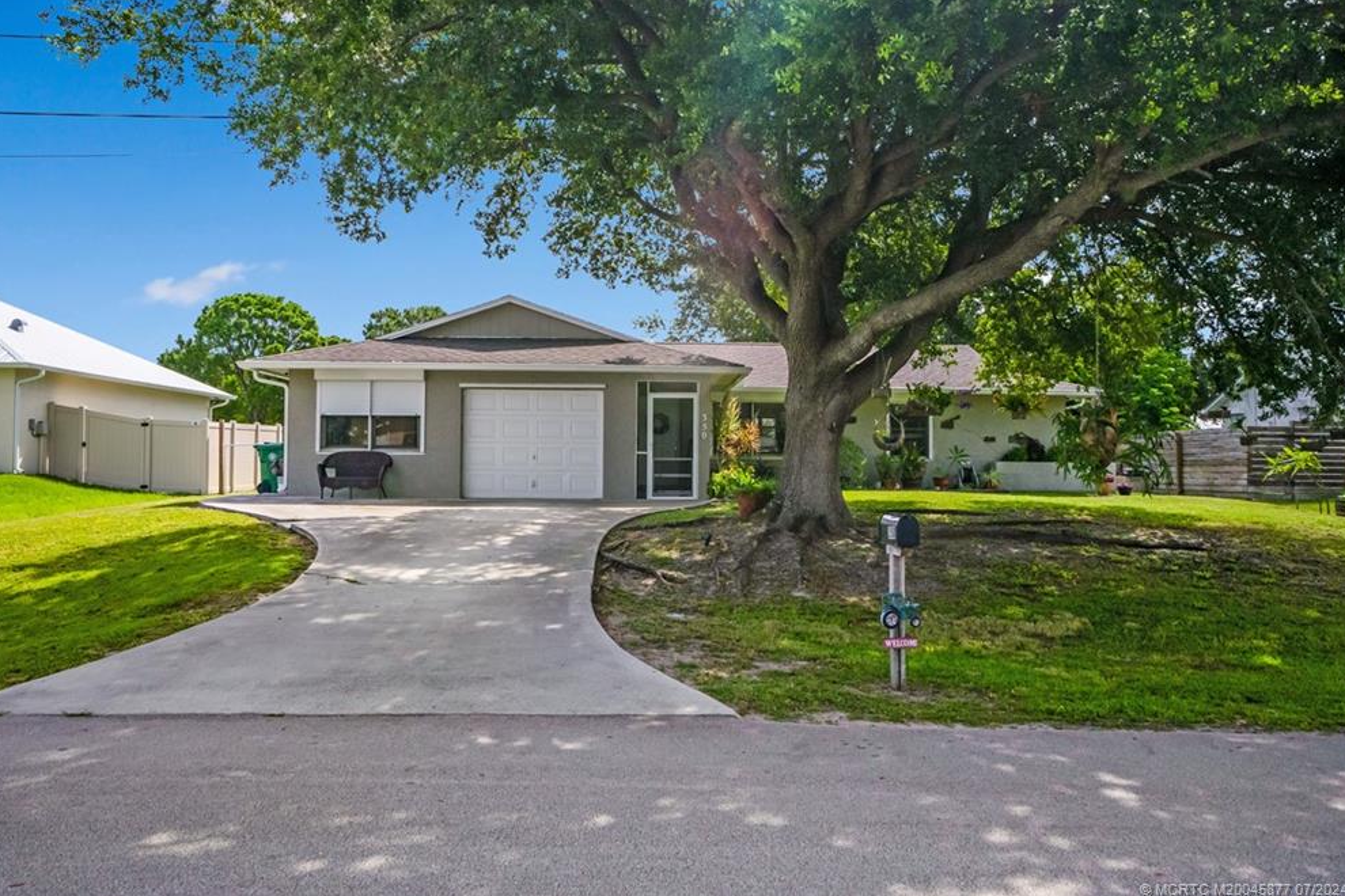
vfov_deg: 43.6
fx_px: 1121
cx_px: 666
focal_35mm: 30
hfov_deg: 61.9
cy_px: 438
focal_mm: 29
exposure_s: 1/1600
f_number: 8
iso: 2000
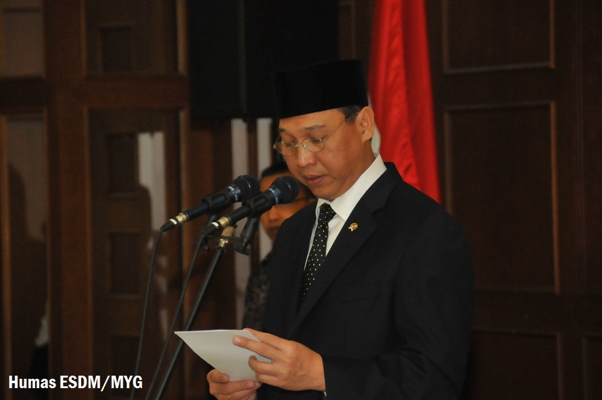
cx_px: 301
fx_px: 3382
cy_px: 200
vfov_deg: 6.8
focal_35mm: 202
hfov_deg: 10.2
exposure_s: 1/60
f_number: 5.6
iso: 1600
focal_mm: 135
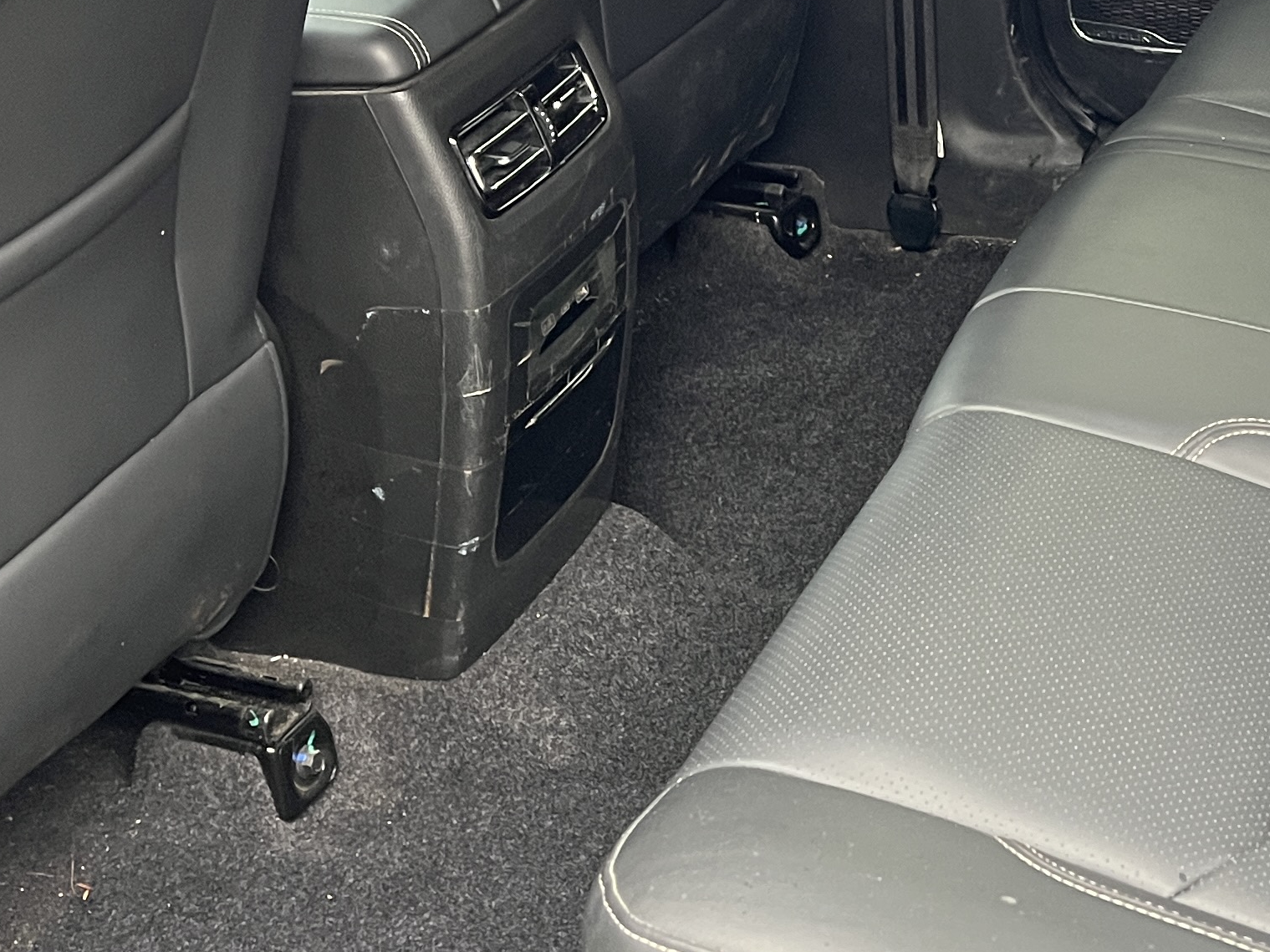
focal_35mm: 69
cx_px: 1018
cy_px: 208
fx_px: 2531
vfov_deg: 21.1
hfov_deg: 27.6
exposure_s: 1/60
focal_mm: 5.7
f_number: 1.5
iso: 320
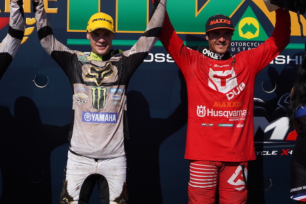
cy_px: 39
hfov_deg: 30.9
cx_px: 119
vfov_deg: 20.7
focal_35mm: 65
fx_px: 552
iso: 250
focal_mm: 38.6
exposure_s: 1/8000
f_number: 2.8
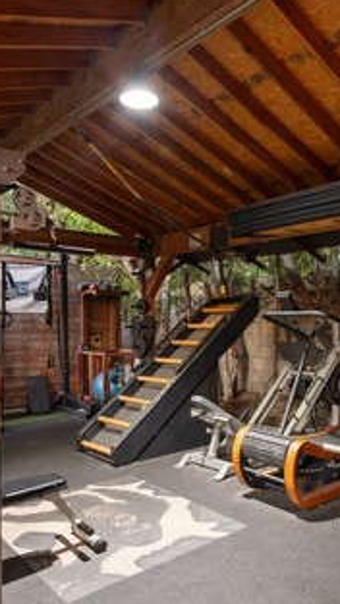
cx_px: 253
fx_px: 481
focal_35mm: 30
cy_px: 324
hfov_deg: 38.0
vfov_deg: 64.2
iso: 100
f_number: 8
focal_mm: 14
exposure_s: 1.6
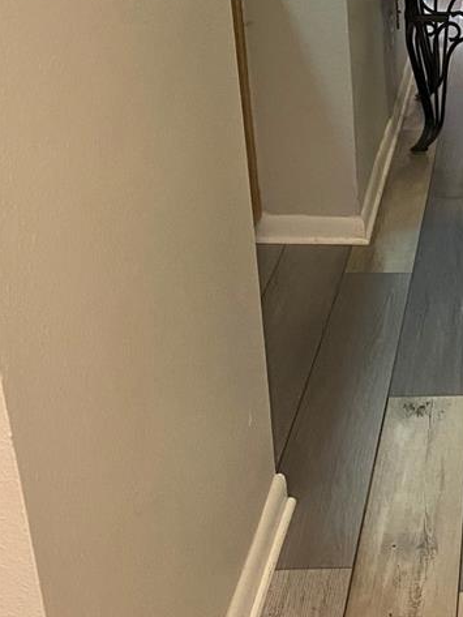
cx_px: 584
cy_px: 262
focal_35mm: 66
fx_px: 1176
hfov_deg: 20.5
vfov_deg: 29.3
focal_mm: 4.25
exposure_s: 1/60
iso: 400
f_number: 1.8
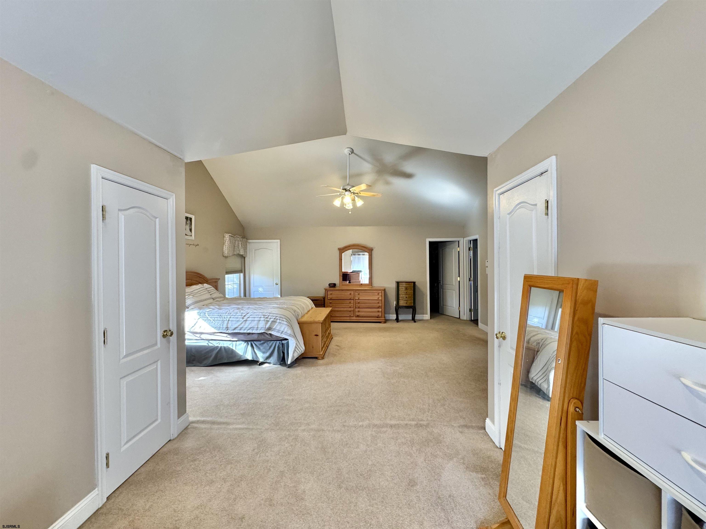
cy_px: 264
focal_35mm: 14
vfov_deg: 85.7
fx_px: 286
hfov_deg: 102.1
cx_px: 353
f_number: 2.2
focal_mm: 2.22
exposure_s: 1/120
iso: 200
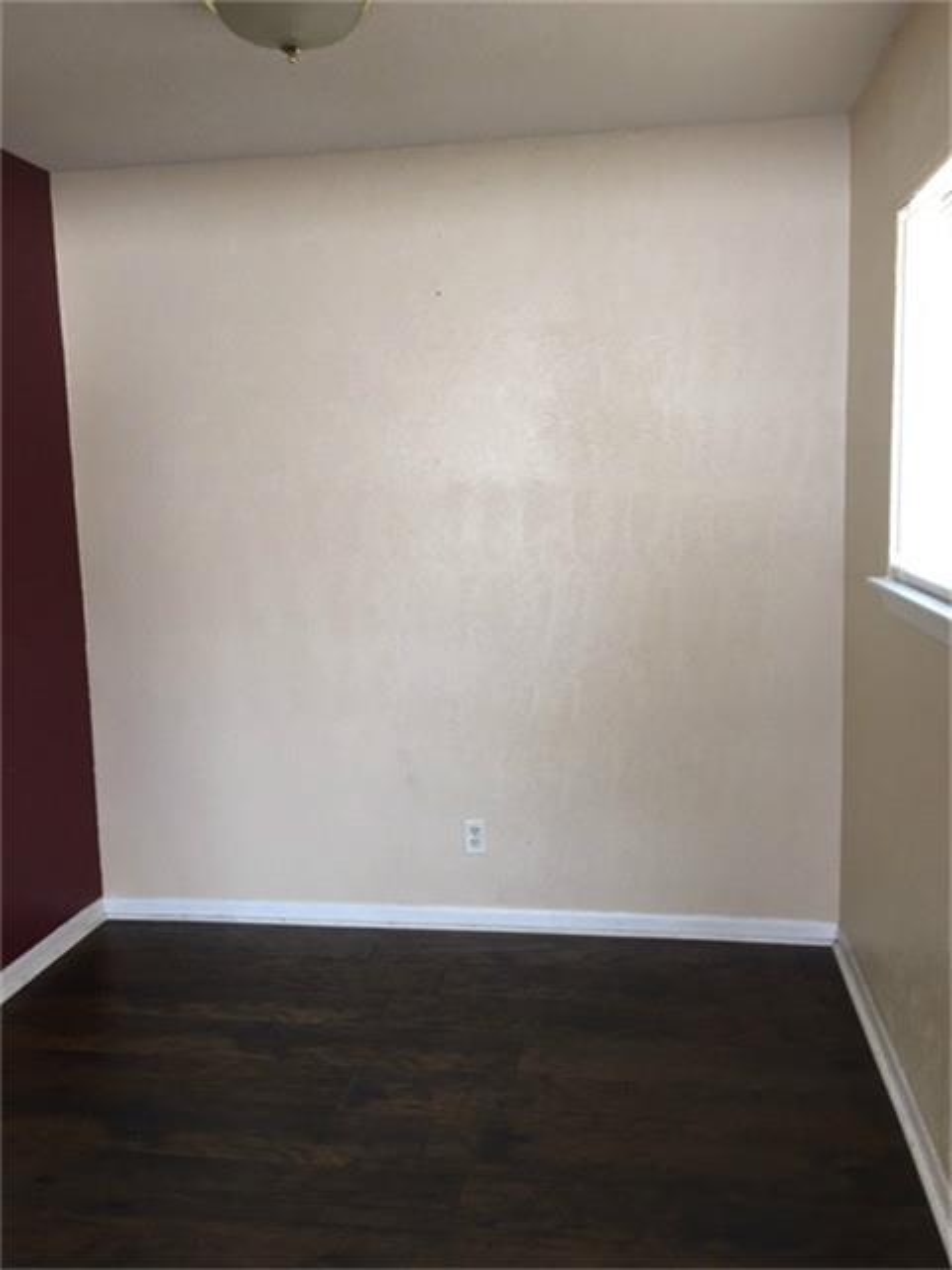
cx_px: 476
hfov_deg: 48.2
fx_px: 1063
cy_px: 635
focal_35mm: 29
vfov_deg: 61.7
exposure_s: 1/15
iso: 32
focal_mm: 4.15
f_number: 2.2
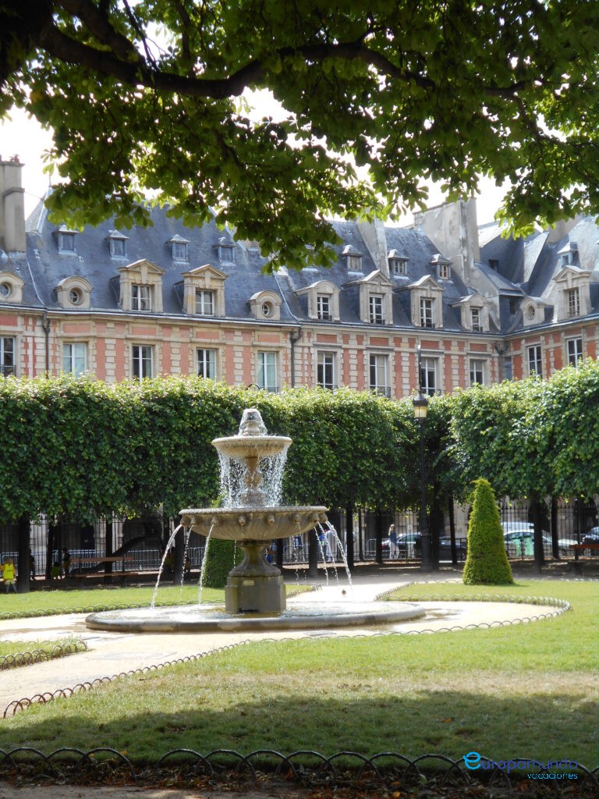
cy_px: 400
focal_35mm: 66
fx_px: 1523
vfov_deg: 29.4
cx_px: 300
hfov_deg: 22.3
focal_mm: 11.6
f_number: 5.3
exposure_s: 1/200
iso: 80
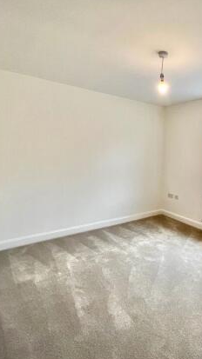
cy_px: 186
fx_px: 191
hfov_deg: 52.4
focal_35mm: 20
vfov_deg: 86.6
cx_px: 161
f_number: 1.8
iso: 125
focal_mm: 1.57
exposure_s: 1/100
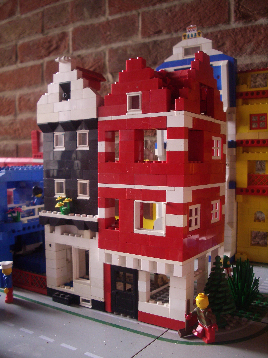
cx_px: 134
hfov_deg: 40.7
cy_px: 179
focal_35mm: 35
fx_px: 361
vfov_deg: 52.6
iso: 200
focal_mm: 5.8
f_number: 2.6
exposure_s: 1/60
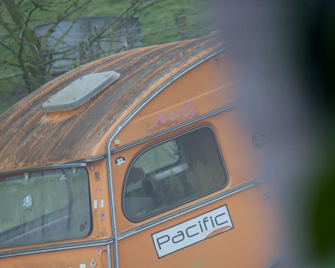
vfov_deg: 4.4
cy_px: 195
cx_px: 198
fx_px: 3501
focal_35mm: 353
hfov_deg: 5.5
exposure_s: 1/500
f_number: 4
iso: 640
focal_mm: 210
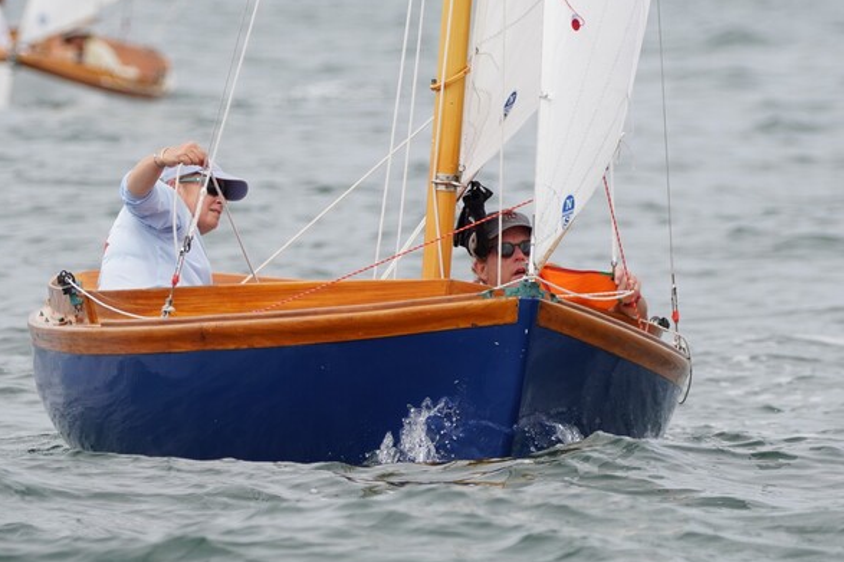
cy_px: 228
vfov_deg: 2.0
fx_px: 16047
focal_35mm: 685
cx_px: 430
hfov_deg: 3.0
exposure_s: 1/1250
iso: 320
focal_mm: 335
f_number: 5.6
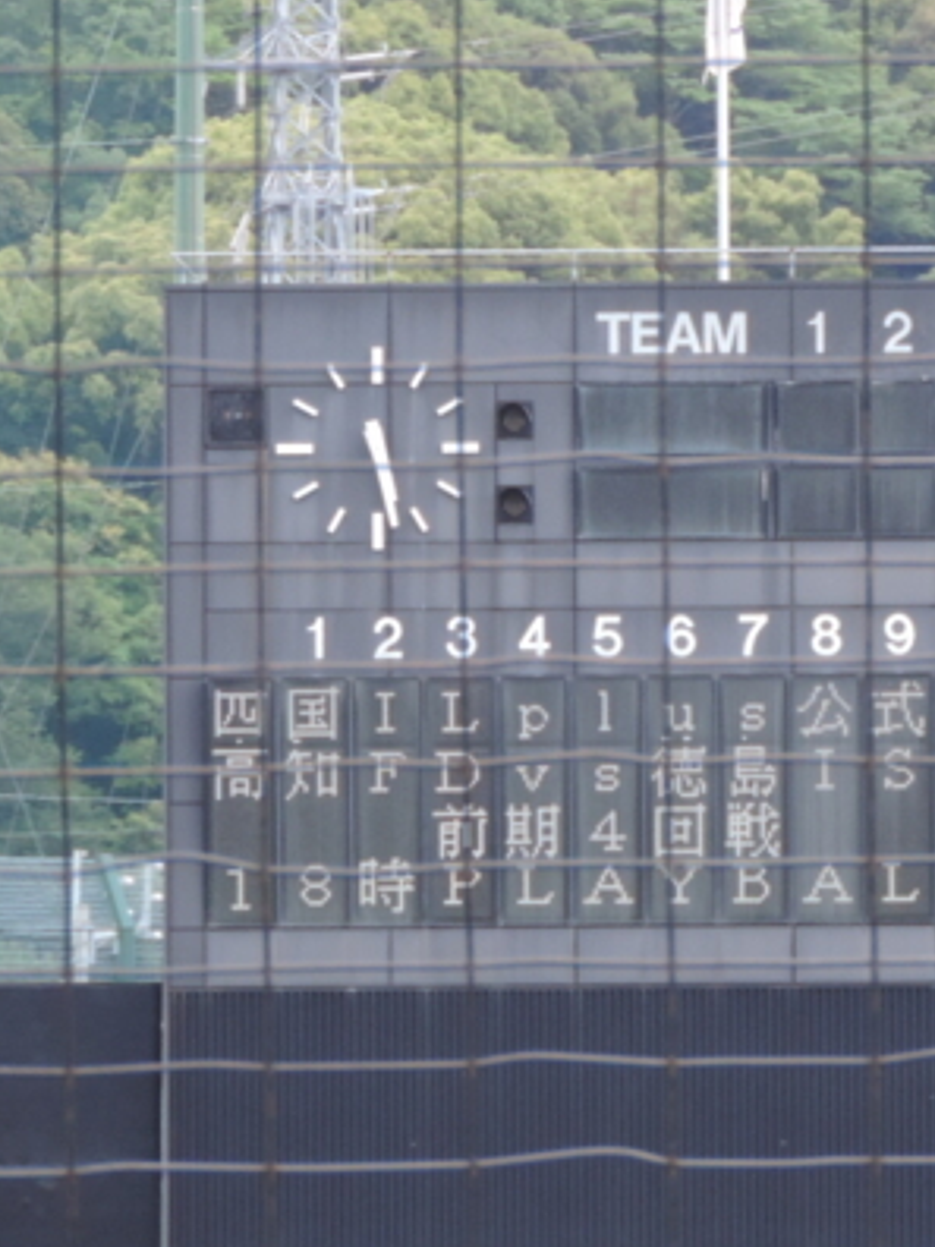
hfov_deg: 3.7
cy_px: 390
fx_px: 14550
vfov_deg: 4.9
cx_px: 1218
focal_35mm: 404
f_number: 4.6
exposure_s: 1/100
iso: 400
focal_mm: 35.6
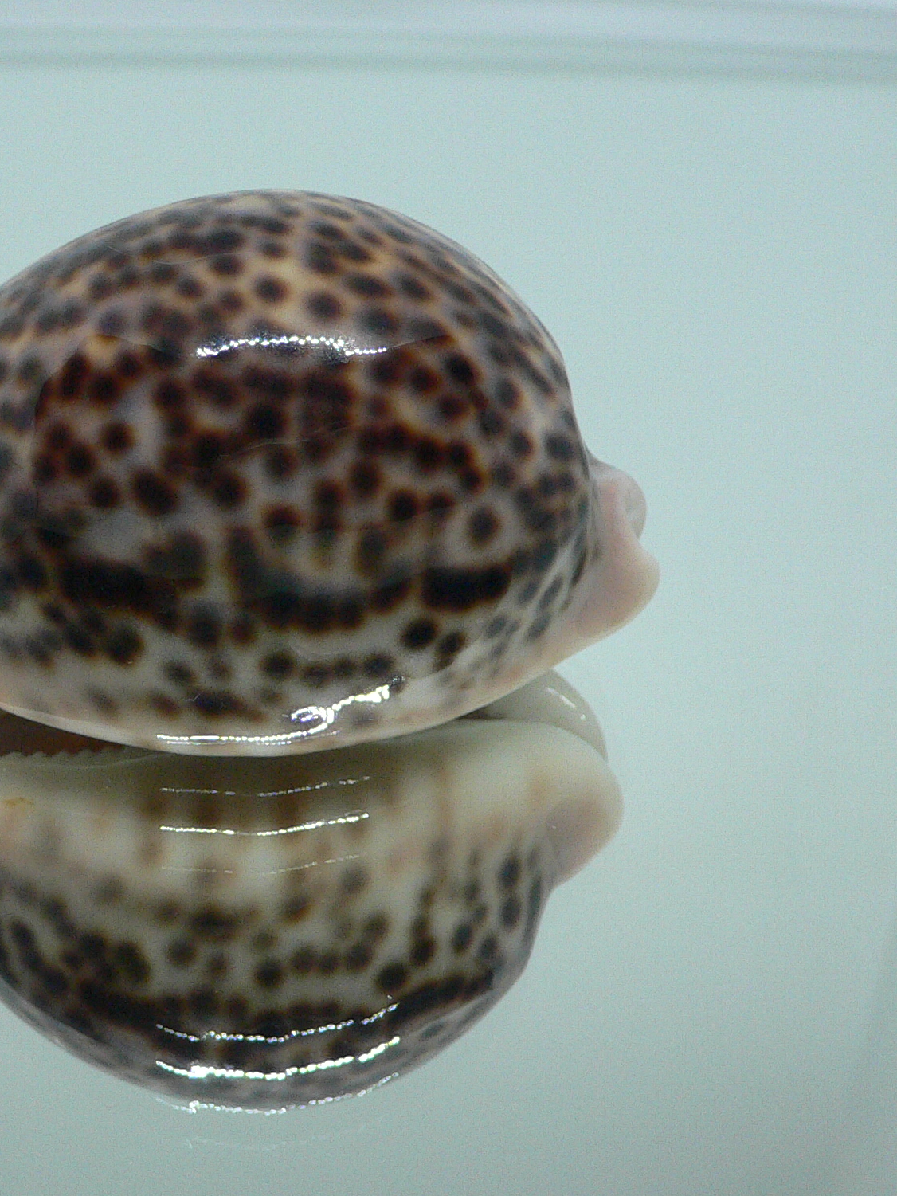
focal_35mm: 47
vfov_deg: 40.4
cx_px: 243
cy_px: 602
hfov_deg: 30.5
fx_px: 1624
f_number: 2.8
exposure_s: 1/60
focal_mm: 4.6
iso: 200
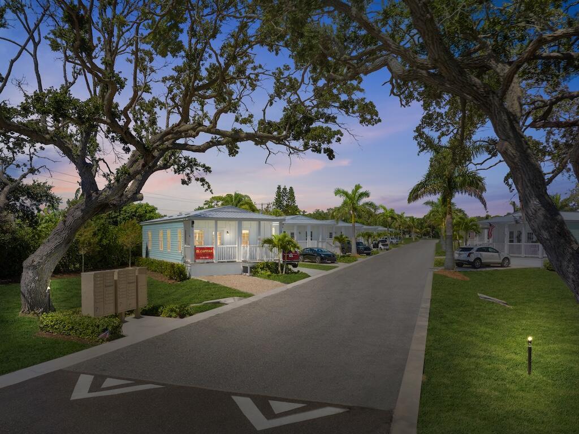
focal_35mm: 24
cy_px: 217
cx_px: 290
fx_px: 401
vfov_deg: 56.8
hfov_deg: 71.6
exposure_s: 1/50
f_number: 5.6
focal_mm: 12.29
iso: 100
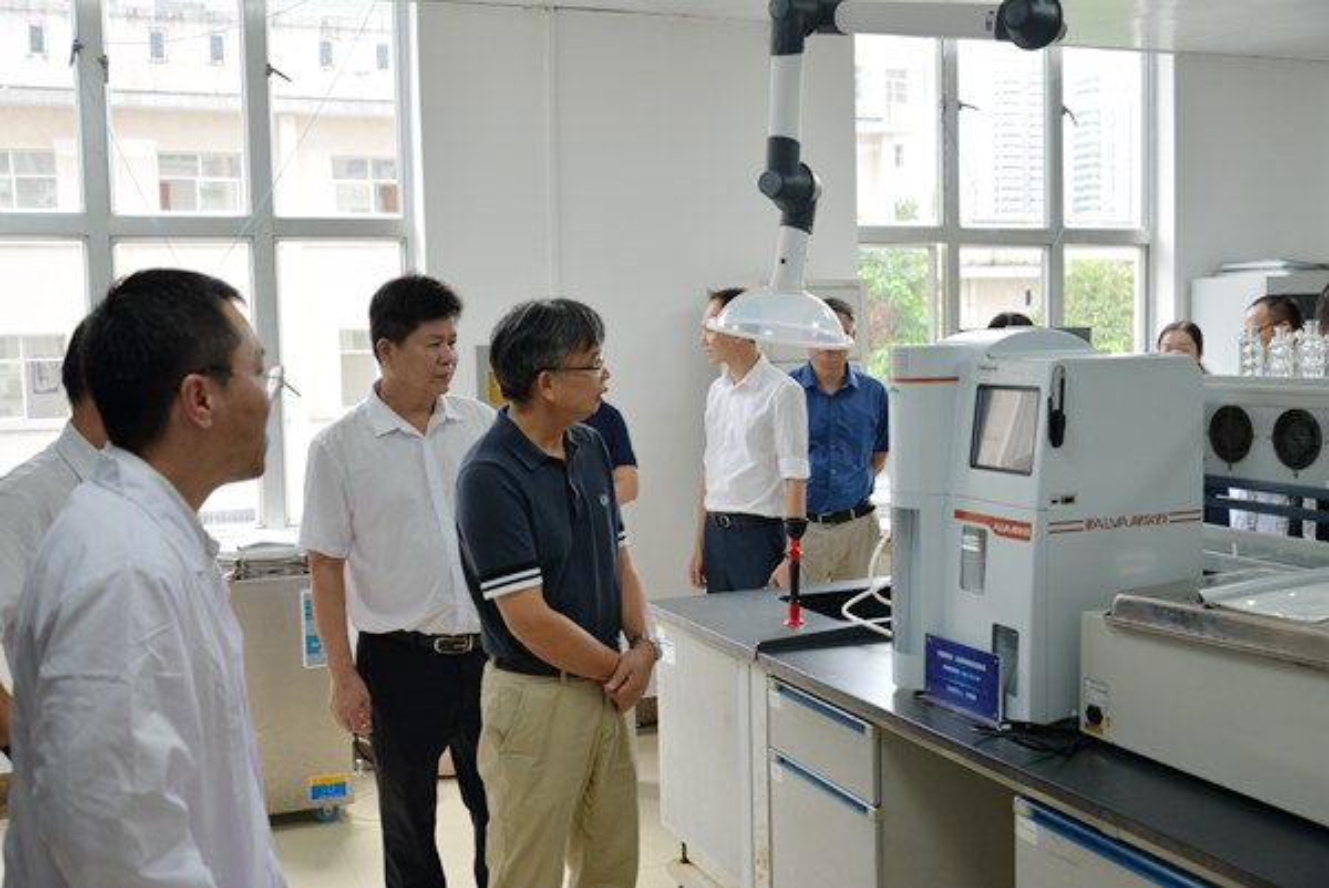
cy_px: 444
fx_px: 1330
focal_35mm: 36
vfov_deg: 36.9
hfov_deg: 53.1
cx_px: 664
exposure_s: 1/90
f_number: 4.8
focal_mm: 36
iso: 400
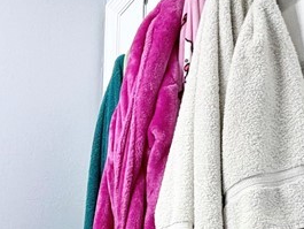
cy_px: 298
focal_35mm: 54
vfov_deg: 23.8
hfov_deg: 30.4
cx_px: -56
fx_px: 474
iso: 125
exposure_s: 1/120
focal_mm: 2.22
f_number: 2.2
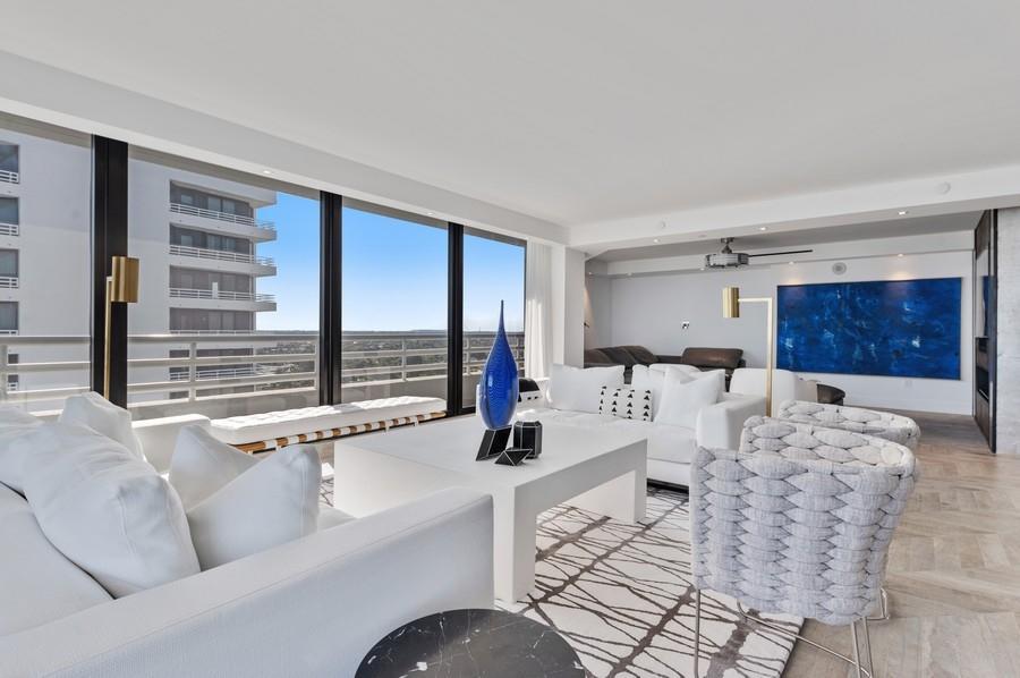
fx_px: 509
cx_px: 510
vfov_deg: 67.3
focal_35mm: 18
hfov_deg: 90.1
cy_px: 339
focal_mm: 18
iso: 100
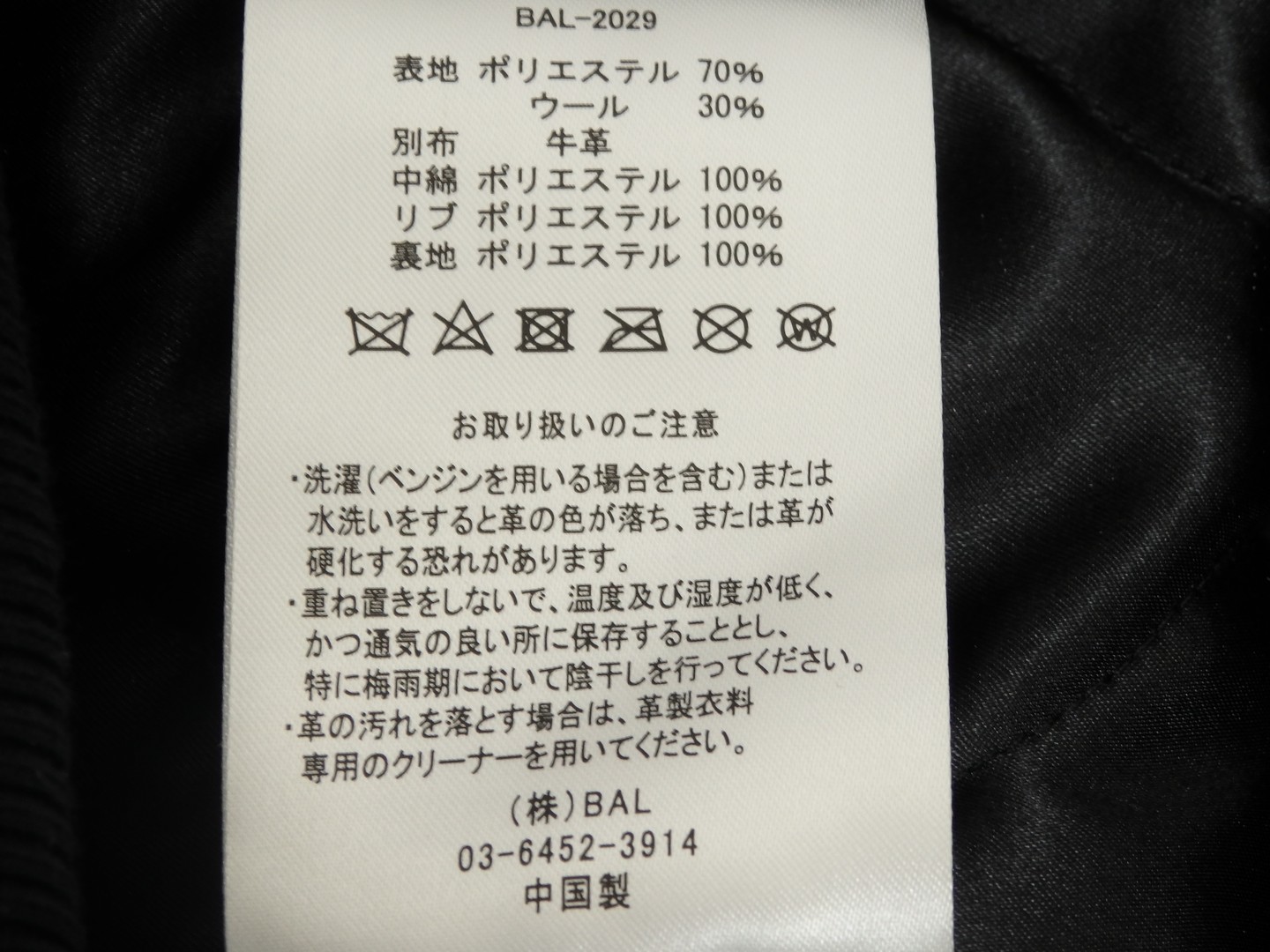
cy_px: 476
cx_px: 635
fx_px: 3559
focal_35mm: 97
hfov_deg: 20.2
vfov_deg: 15.2
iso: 160
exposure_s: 1/8
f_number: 4.9
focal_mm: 17.3
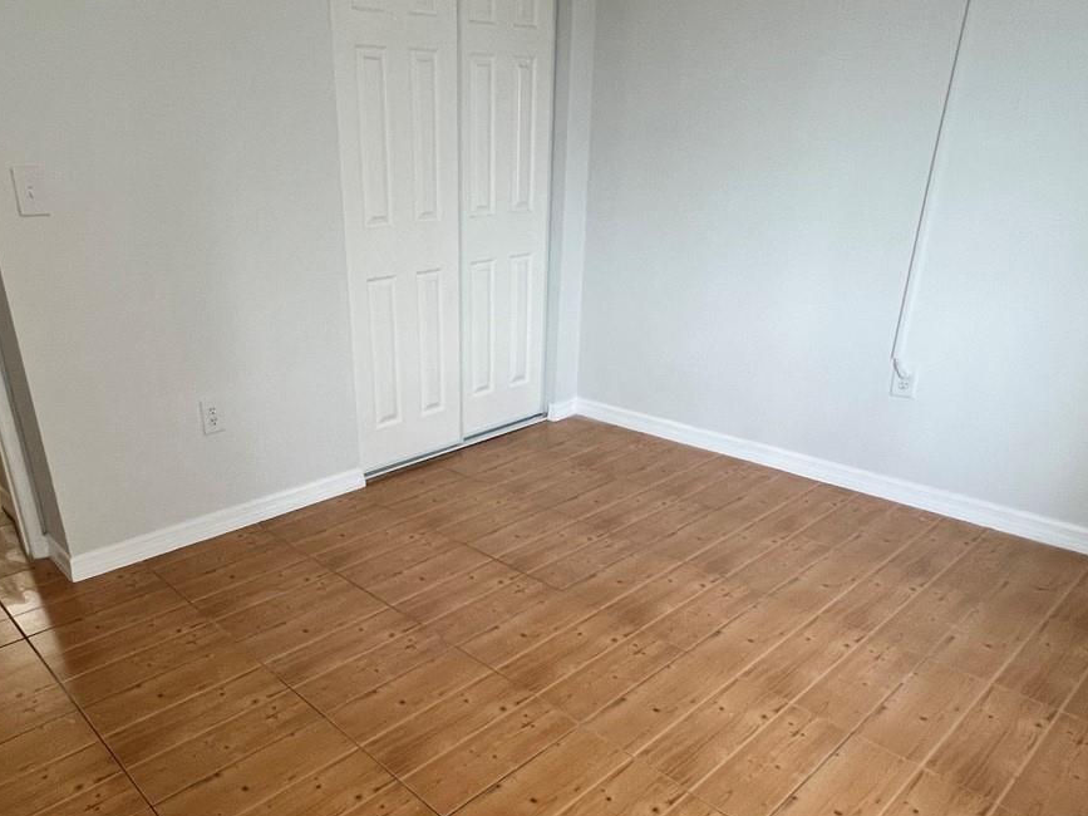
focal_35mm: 24
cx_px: 427
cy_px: 522
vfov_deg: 56.0
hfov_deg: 70.7
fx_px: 754
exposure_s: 1/60
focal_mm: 1.57
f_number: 1.8
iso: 160
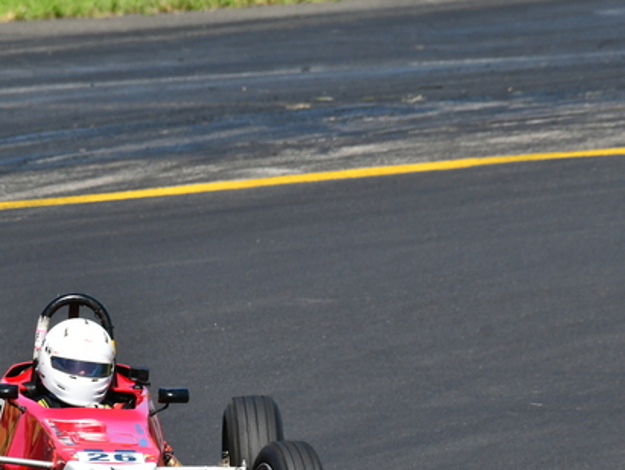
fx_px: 25336
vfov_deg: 1.1
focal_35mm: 1402
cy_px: 355
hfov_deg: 1.4
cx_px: 170
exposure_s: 1/640
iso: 400
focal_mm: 500
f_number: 10
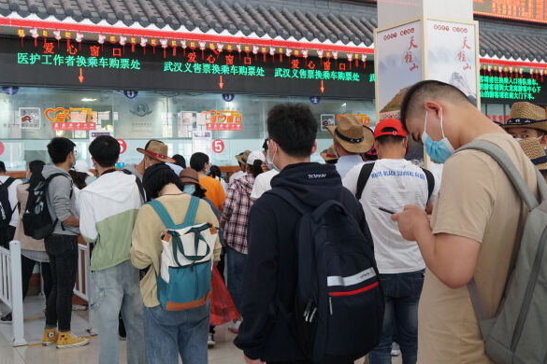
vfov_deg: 32.6
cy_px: 180
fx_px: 623
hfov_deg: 47.4
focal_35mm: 41
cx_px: 258
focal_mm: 20
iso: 1600
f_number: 4
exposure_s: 1/160
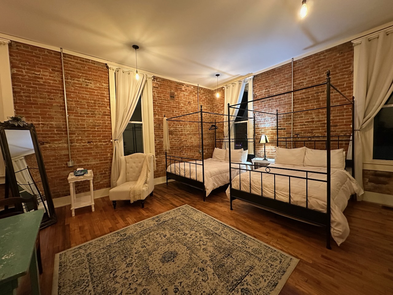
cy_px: 148
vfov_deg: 85.7
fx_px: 159
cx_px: 196
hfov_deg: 102.1
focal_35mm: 14
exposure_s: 1/60
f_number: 2.2
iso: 1000
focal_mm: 2.22
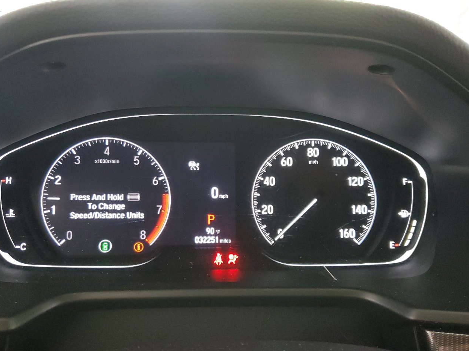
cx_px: 222
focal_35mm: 33
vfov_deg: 42.8
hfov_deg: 55.3
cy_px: 202
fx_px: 447
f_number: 1.5
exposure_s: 1/33
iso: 336
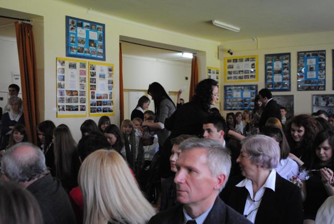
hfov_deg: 43.5
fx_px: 418
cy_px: 112
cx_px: 167
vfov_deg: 30.0
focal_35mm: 45
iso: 900
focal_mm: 30
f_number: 4.5
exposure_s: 1/30
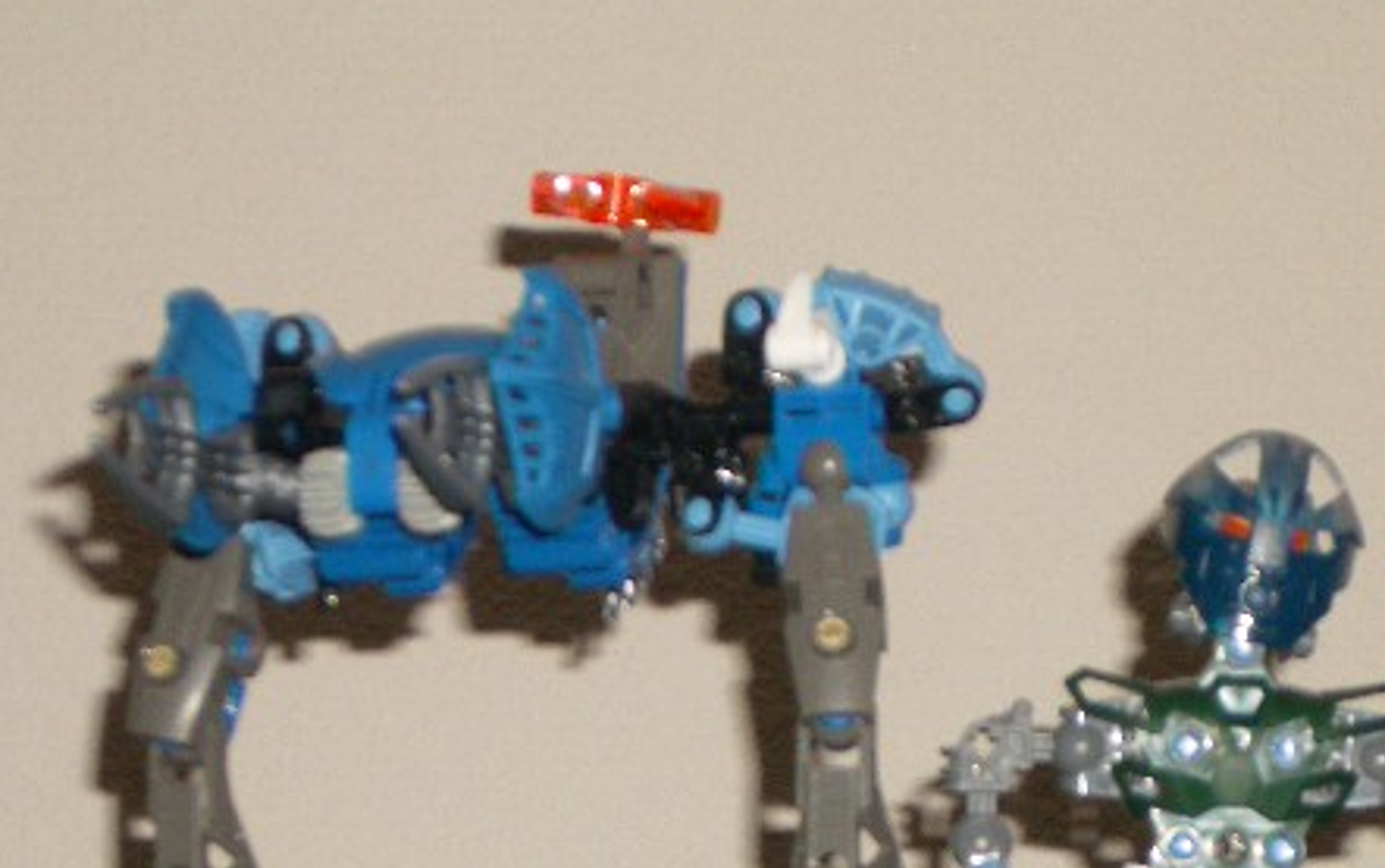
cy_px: 721
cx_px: 740
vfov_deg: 8.1
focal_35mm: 161
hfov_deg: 13.0
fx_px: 6082
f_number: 4.8
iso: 100
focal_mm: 17.4
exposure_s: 1/60
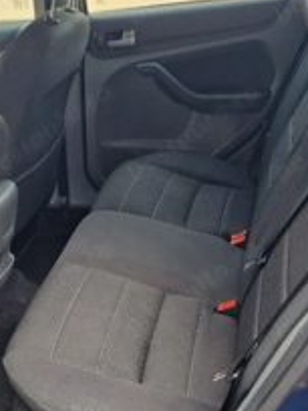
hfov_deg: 31.8
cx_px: 95
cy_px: 316
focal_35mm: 45
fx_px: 534
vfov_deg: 40.7
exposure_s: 1/182
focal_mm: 6.4
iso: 64
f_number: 1.8
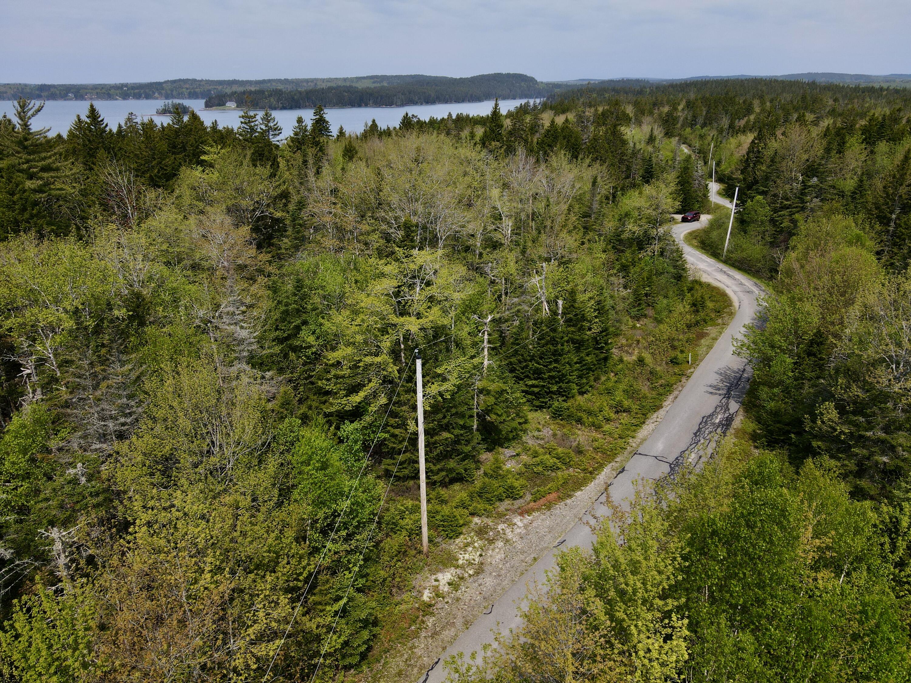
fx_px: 632
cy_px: 342
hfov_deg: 71.6
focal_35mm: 24
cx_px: 456
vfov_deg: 56.8
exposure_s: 1/725
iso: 110
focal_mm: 4.5
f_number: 2.8
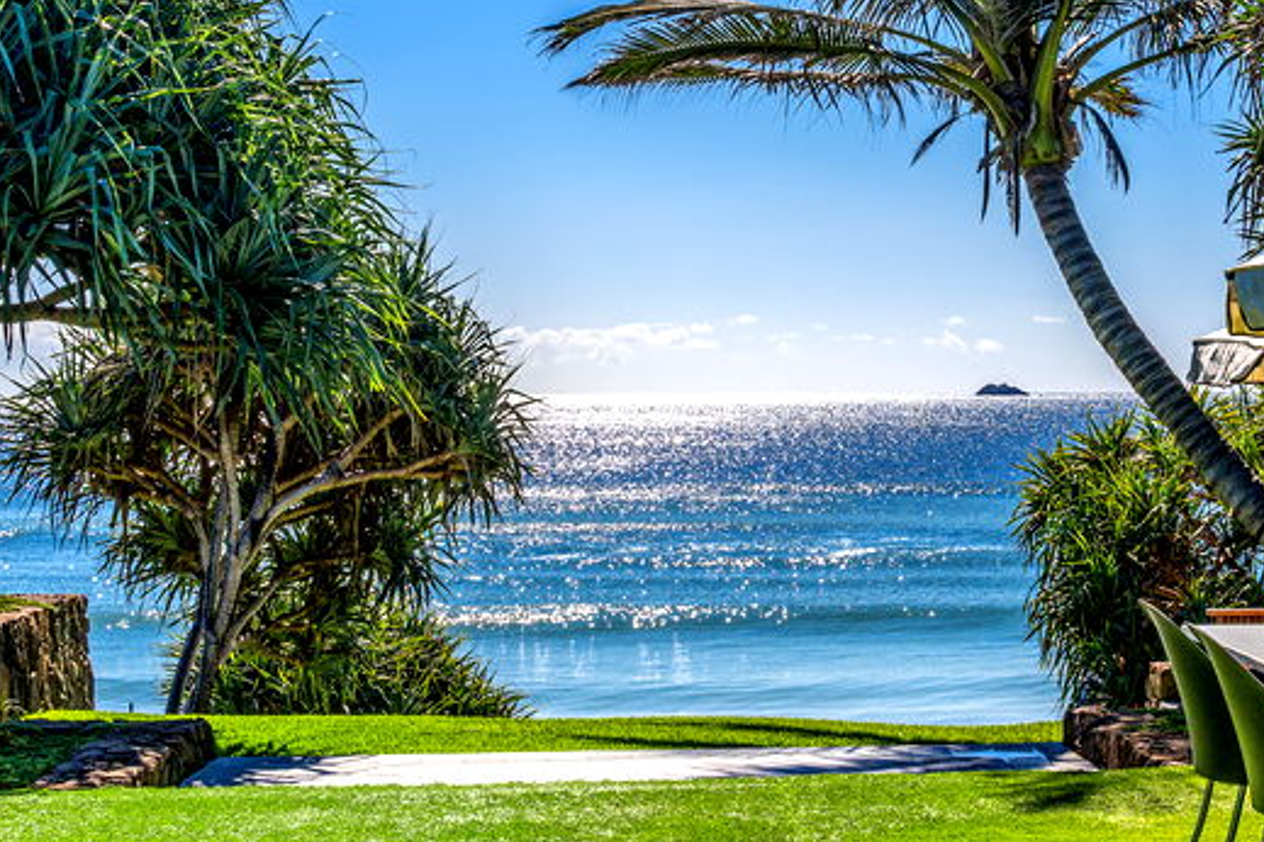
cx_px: 945
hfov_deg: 27.0
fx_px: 2598
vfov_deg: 18.4
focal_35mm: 74
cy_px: 275
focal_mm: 32
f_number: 11
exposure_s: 1/500
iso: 320
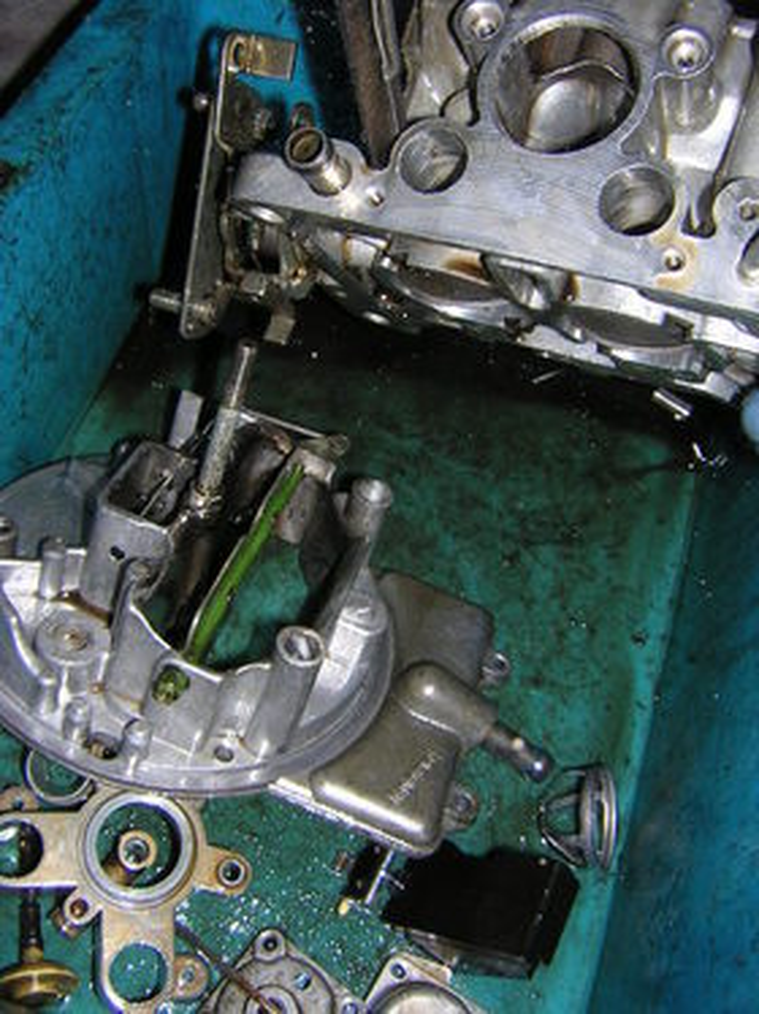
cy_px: 507
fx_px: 1054
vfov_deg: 51.4
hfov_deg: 39.6
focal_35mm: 36
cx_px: 380
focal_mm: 4.7
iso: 100
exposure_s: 1/60.1
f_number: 5.2
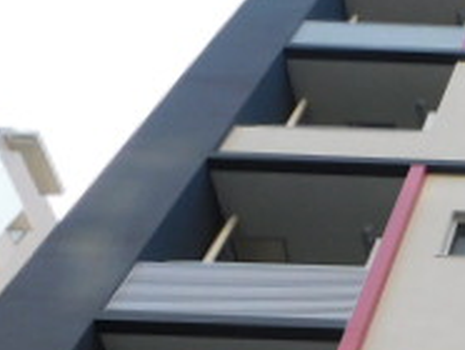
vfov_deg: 17.4
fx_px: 1063
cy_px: 468
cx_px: 692
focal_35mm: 79
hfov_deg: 21.0
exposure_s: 1/400
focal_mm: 4
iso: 125
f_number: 3
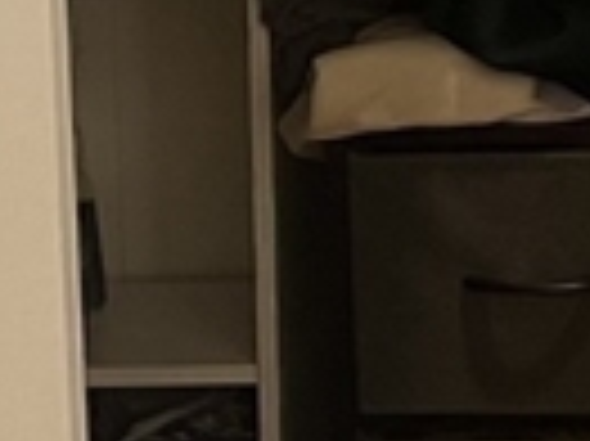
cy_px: -315
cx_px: 1058
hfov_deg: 9.3
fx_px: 3457
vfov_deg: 7.1
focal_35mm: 203
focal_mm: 5.1
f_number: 1.6
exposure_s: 1/60
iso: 100
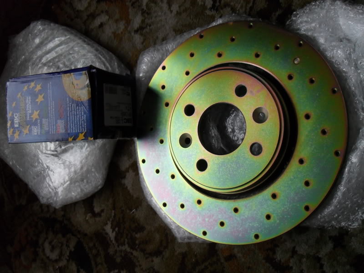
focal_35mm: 35
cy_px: 136
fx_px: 368
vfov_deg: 40.7
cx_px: 182
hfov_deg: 52.6
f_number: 2.8
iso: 200
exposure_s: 1/60
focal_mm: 6.2
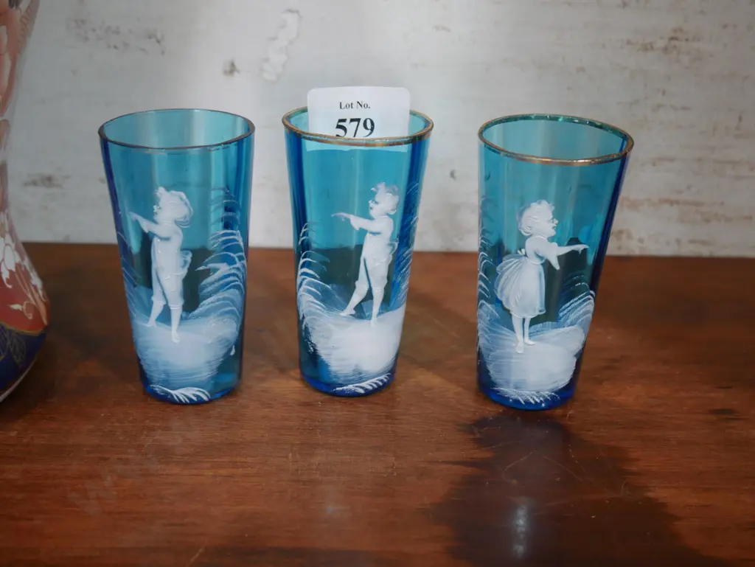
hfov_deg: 46.8
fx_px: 873
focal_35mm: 40
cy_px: 284
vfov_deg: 36.0
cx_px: 378
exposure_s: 1/60
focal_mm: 20
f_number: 4.5
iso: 500
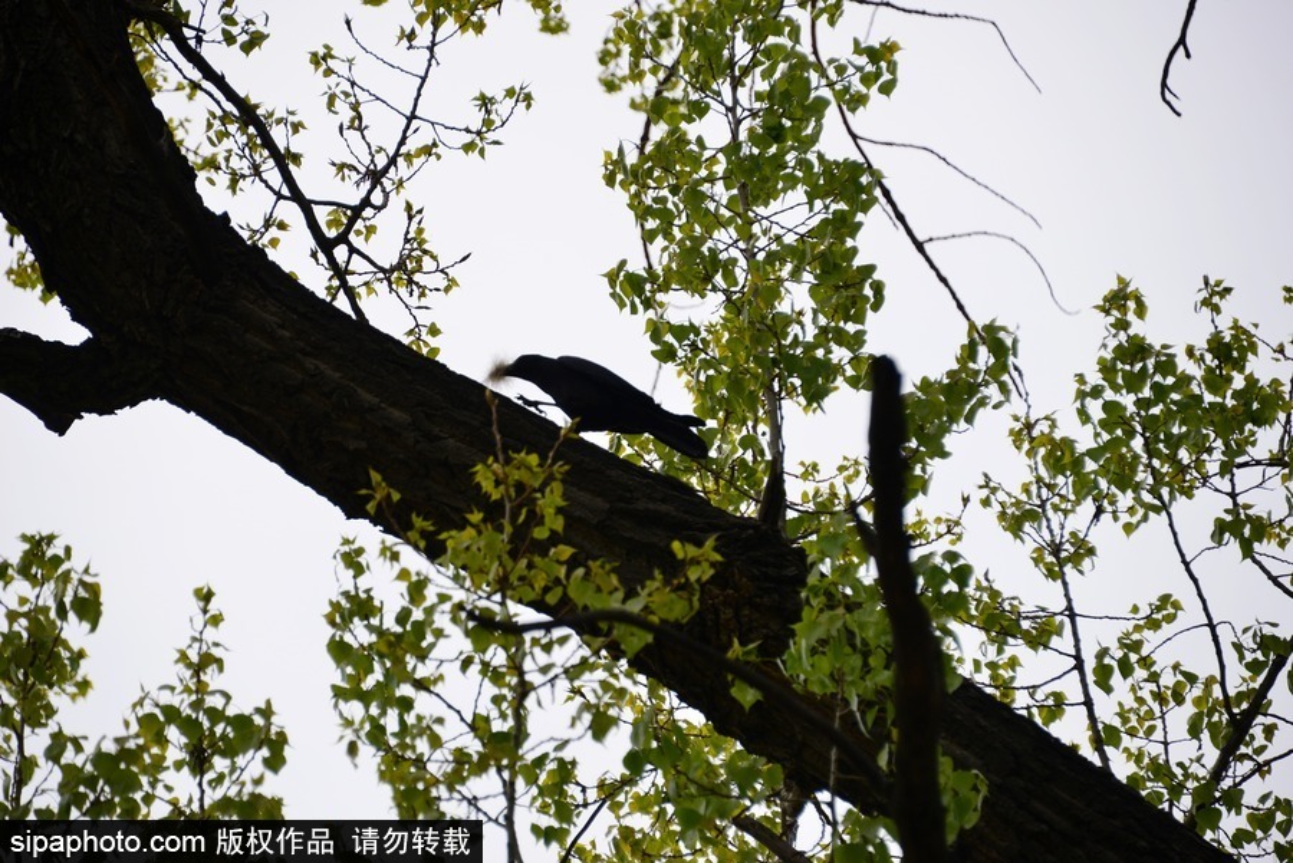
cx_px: 646
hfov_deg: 10.3
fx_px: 7186
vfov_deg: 6.9
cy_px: 432
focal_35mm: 200
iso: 320
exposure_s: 1/1250
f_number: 5.6
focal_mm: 200
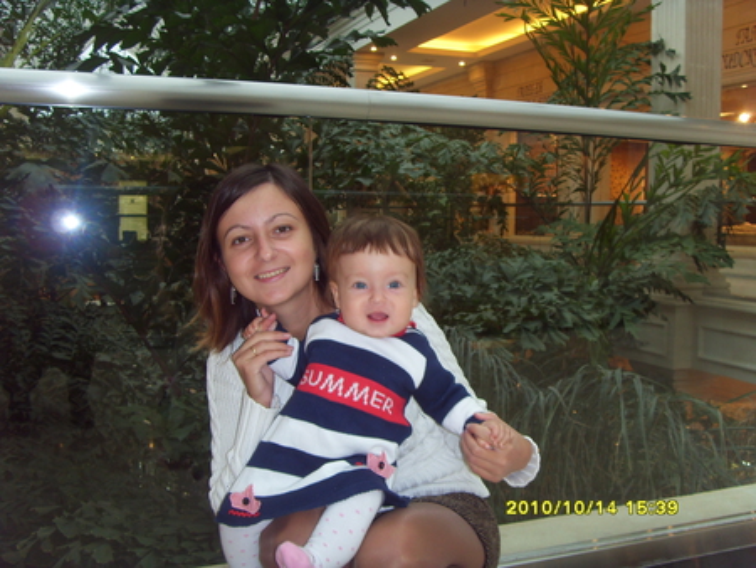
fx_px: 852
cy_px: 284
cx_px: 378
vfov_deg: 36.9
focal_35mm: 39
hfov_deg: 47.8
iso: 100
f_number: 3.5
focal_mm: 6.6
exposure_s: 1/45
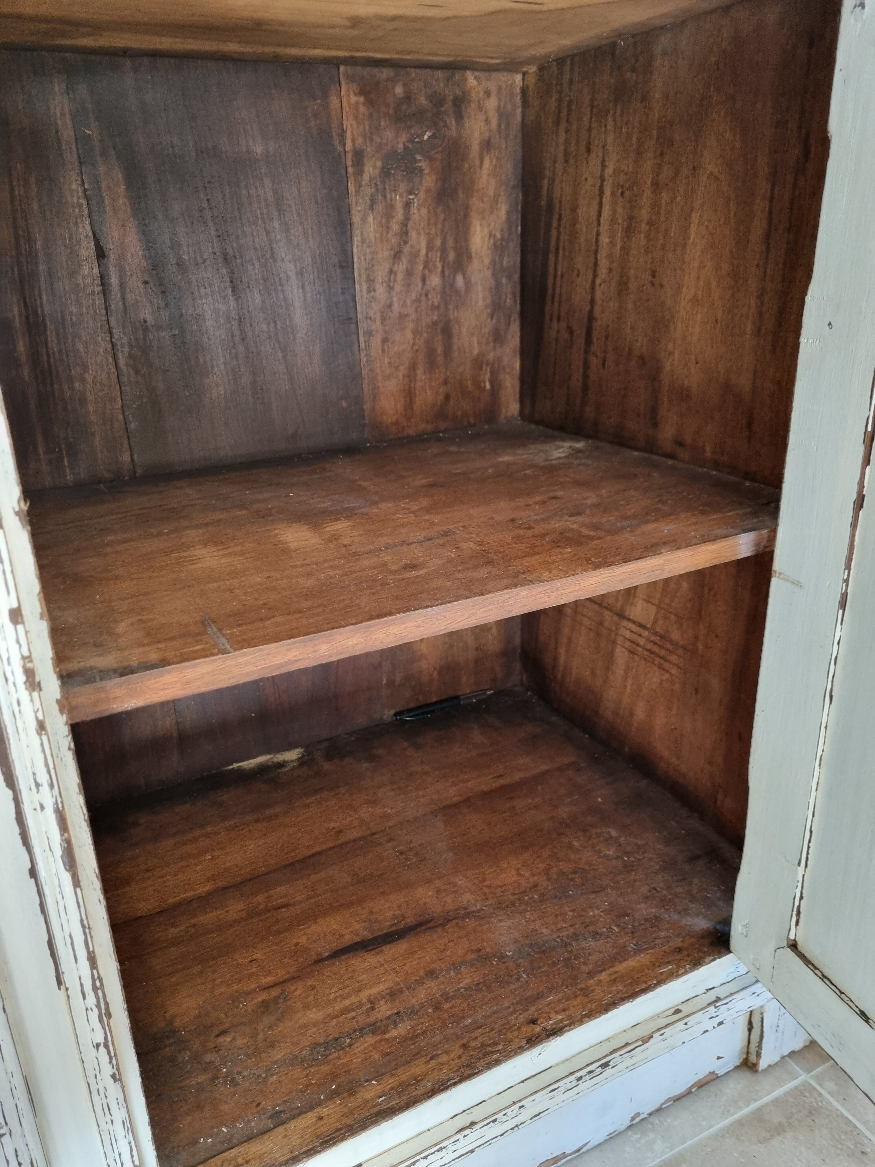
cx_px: 438
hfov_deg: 53.1
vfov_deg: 67.3
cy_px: 584
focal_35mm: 26
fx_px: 876
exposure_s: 1/50
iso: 800
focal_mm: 5.4
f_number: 1.8
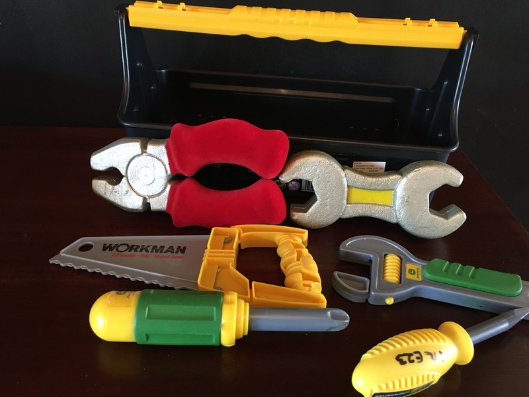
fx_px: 443
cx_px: 264
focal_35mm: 29
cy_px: 198
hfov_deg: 61.7
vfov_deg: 48.2
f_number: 2.2
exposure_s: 1/17
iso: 200
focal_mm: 4.15
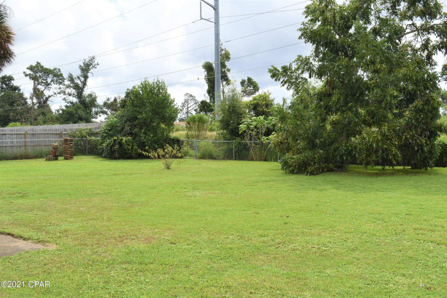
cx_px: 224
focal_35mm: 38
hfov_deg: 51.3
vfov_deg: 35.5
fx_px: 466
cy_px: 149
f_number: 9
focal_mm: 25
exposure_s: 1/200
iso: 100
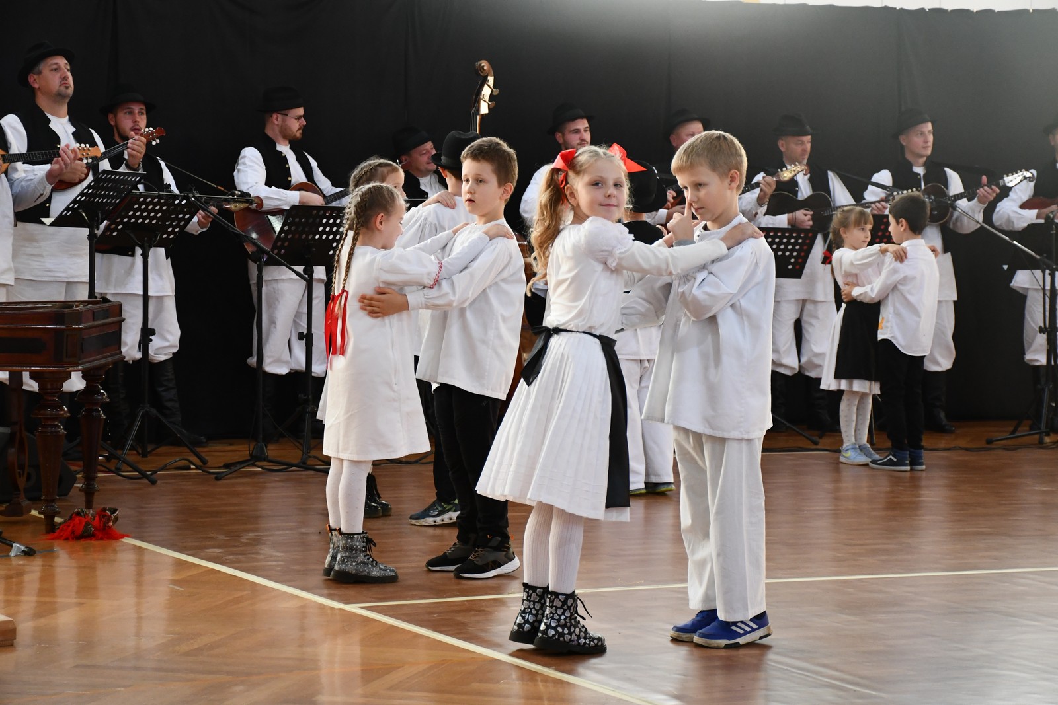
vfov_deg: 15.2
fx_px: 2645
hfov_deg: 22.6
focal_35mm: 90
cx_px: 529
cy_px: 352
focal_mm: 60
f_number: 5
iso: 2000
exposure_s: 1/125
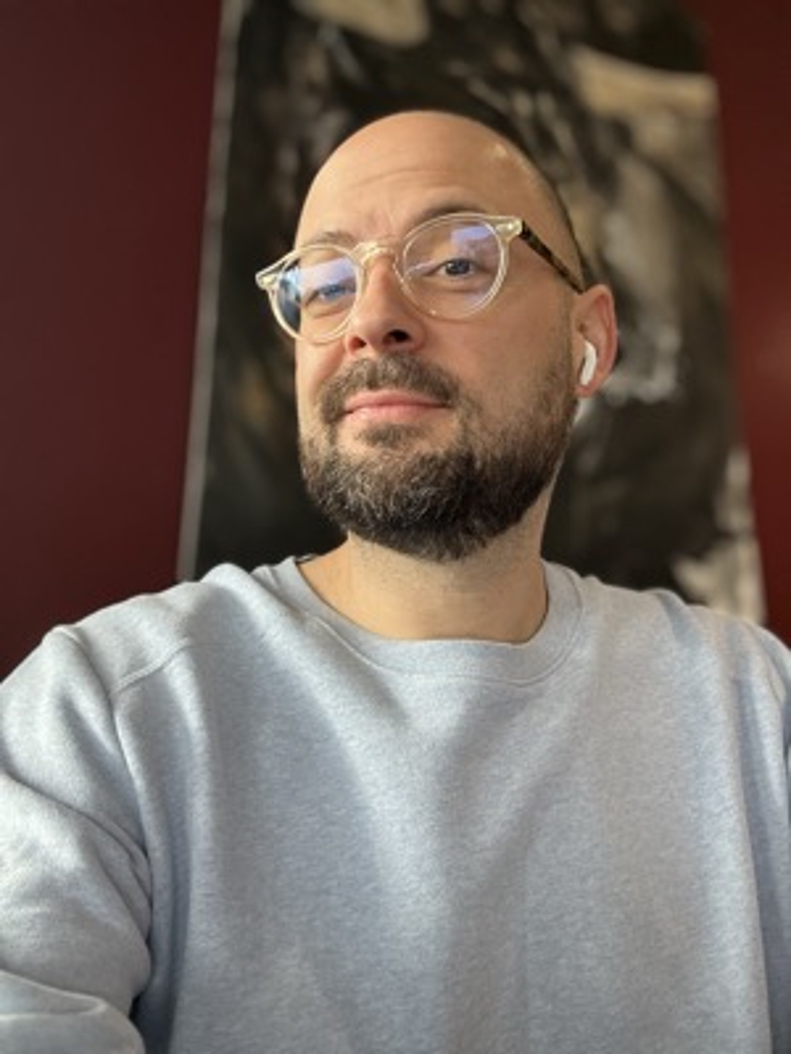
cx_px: 396
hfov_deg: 46.8
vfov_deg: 60.0
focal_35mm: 30
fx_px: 914
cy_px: 527
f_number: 1.9
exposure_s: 1/50
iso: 50
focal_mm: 2.69
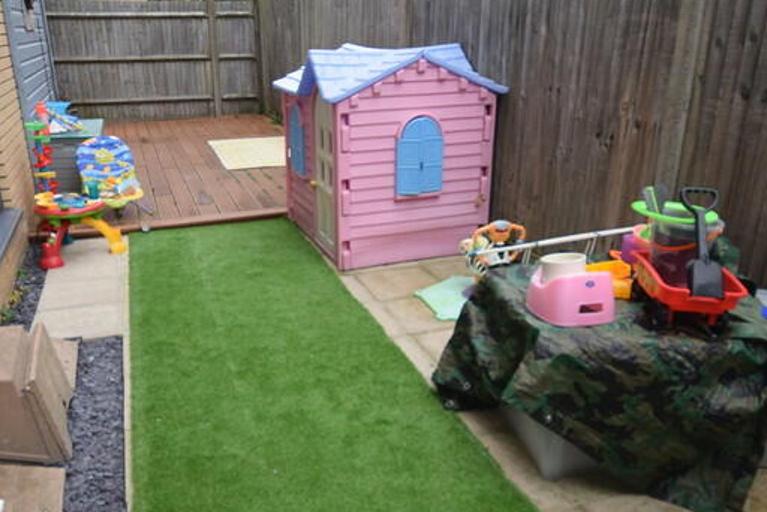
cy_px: 298
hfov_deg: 61.7
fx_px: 640
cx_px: 334
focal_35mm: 30
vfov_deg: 43.5
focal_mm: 10
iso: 100
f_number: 4.5
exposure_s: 1/80
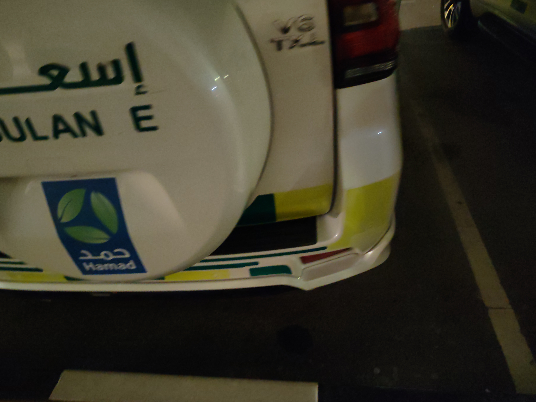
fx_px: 418
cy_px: 201
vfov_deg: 51.4
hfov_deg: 65.3
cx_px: 268
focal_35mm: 27
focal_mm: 6.12
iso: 20000
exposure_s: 1/13
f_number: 1.9
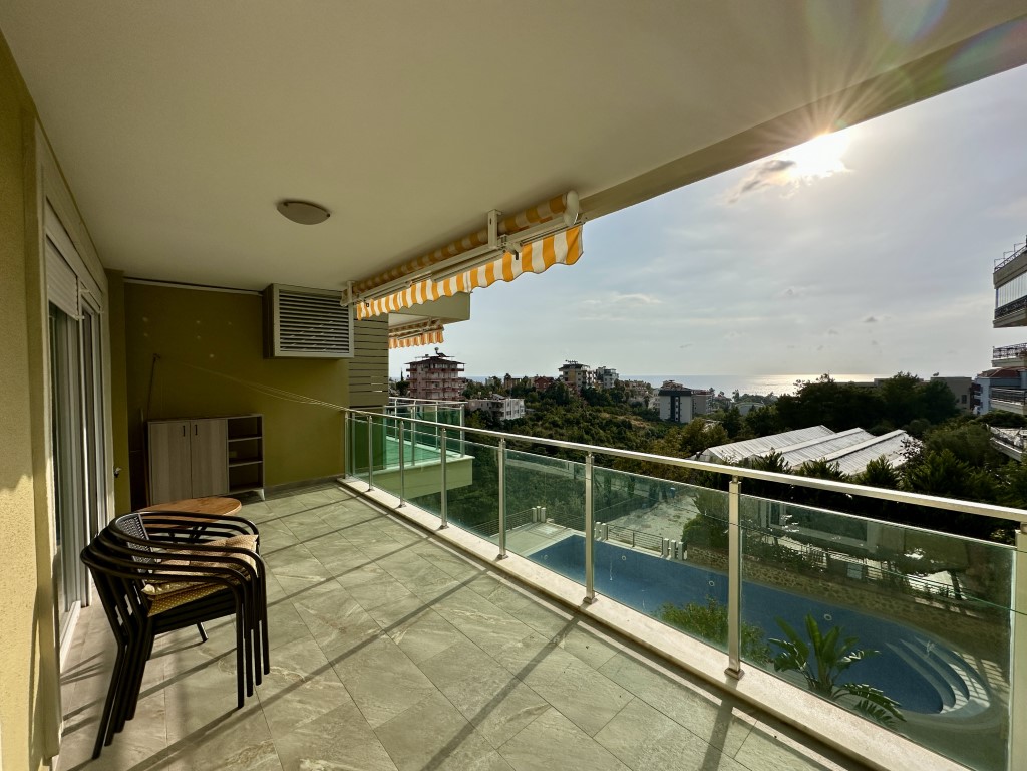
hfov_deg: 102.1
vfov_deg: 85.7
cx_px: 514
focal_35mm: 14
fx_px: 415
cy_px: 386
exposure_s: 1/7813
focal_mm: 2.22
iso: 50
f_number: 2.2
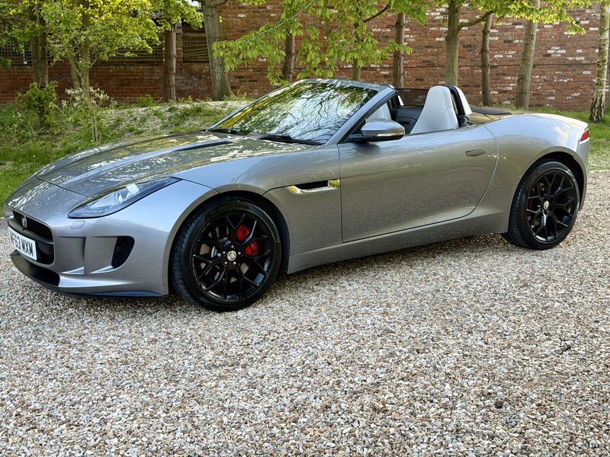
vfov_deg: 30.3
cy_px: 228
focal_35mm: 48
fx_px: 846
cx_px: 305
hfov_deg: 39.7
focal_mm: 6.76
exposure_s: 1/191
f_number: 1.78
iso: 50
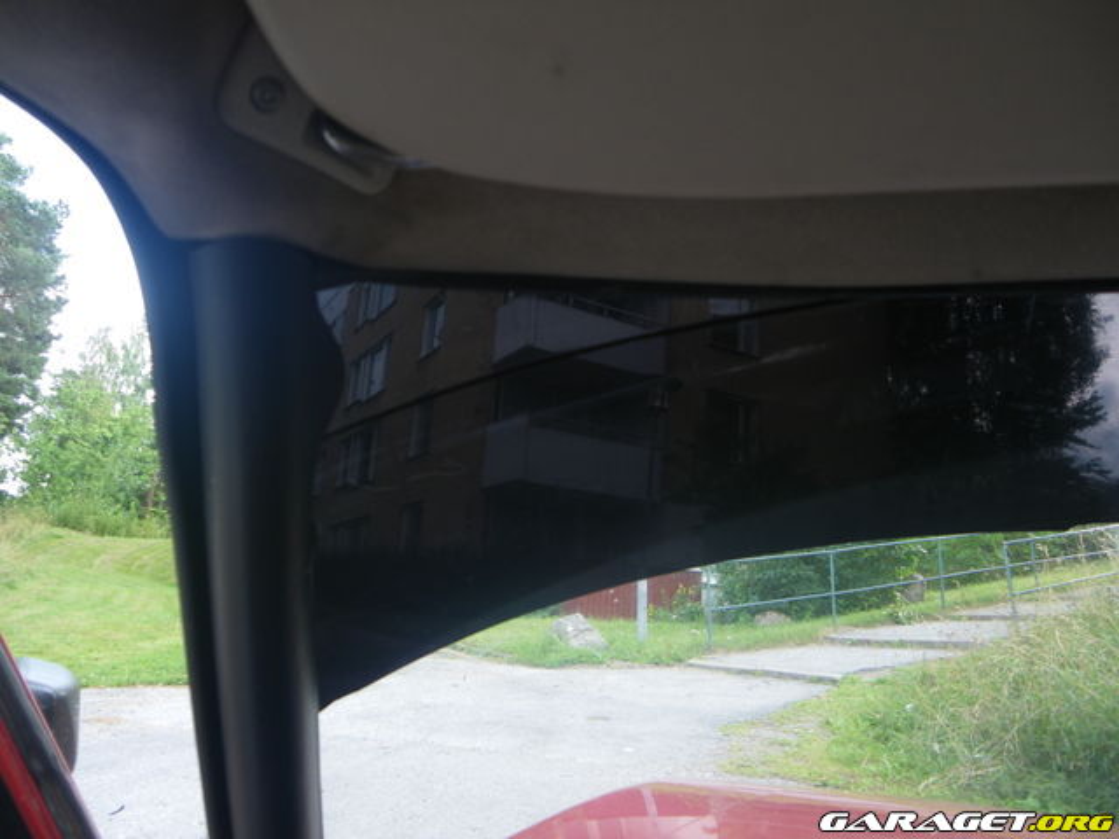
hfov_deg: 63.4
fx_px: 905
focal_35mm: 28
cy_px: 420
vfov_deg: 49.7
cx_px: 560
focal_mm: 4.9
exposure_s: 1/60
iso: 80
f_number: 2.6
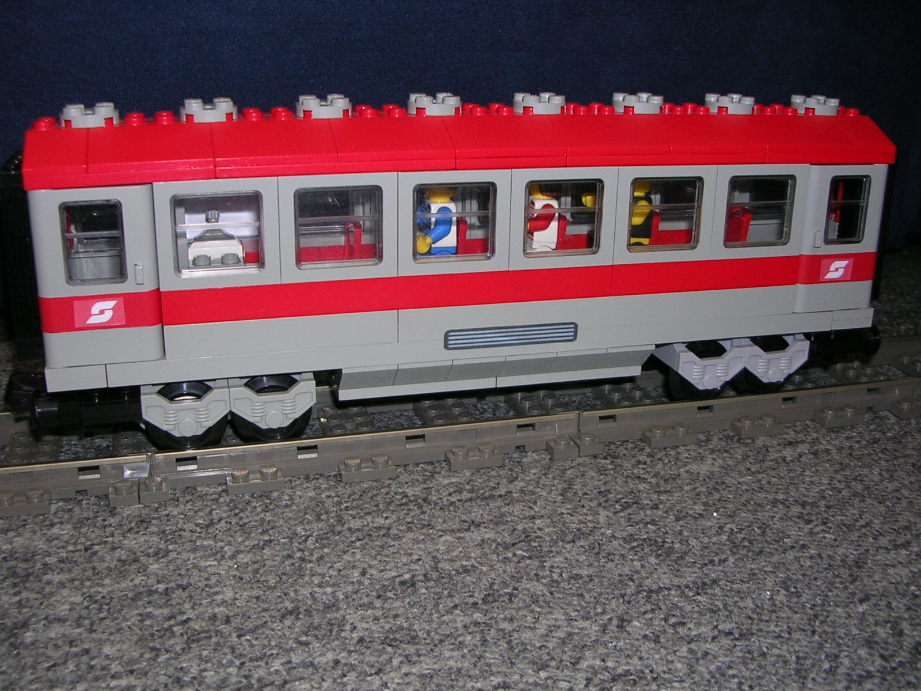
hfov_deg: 49.0
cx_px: 460
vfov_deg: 37.7
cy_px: 346
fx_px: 1011
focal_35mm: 38
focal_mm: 5.8
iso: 50
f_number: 2.8
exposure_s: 1/60.1
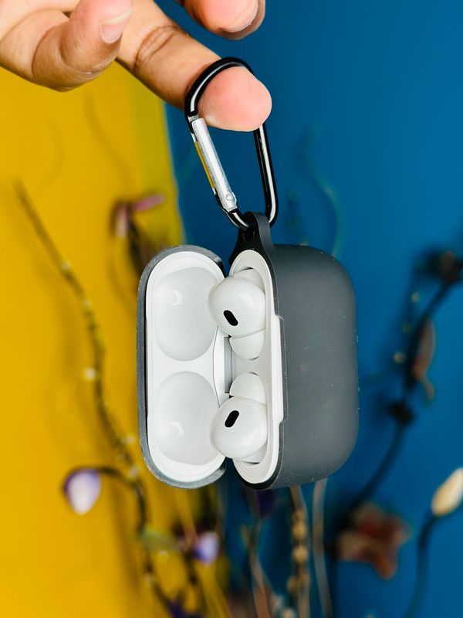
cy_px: 309
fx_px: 856
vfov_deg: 39.7
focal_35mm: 48
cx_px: 232
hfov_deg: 30.3
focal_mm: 6.86
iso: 100
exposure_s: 1/51
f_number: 1.78
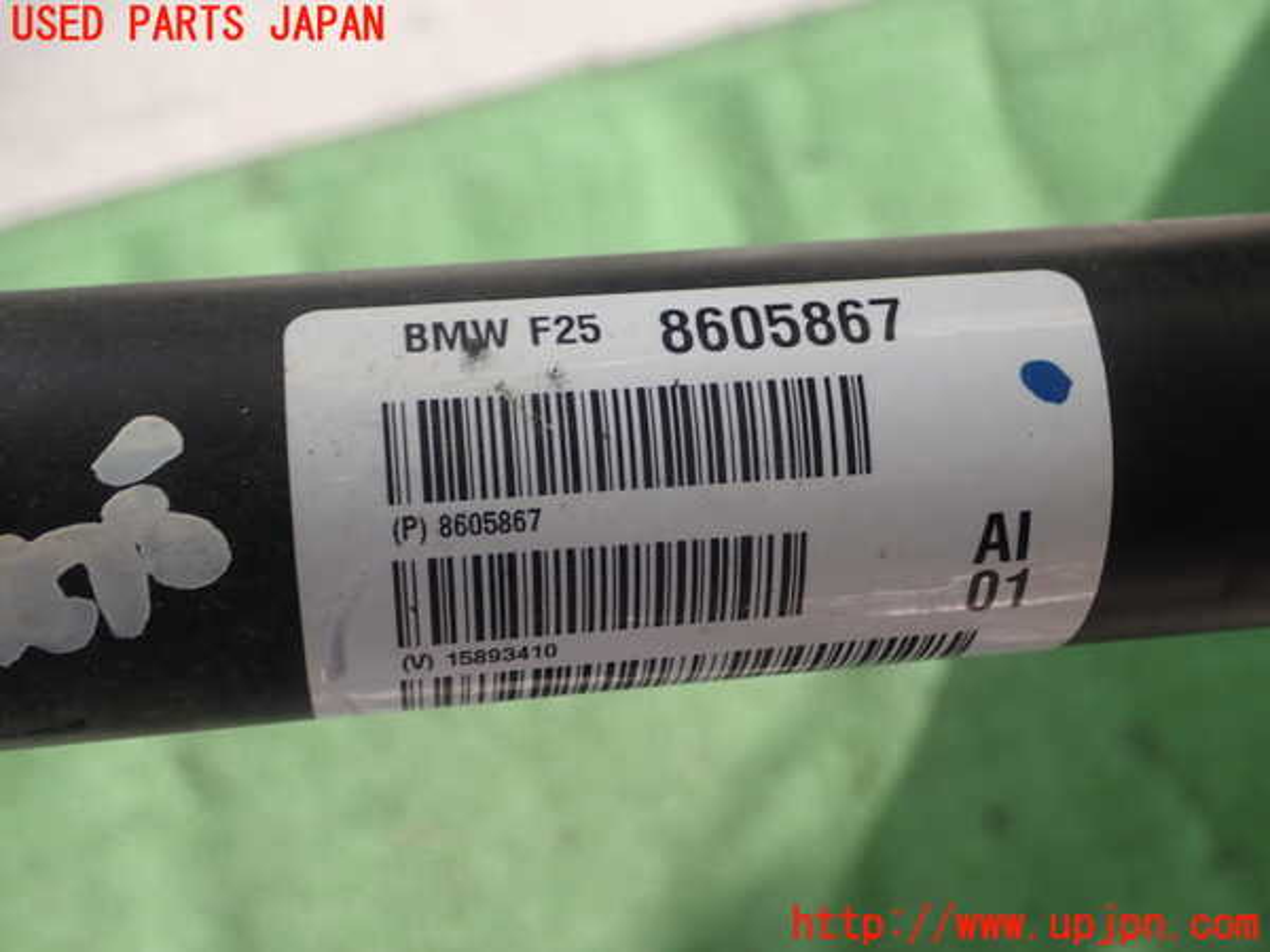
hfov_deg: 41.2
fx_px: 1688
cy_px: 476
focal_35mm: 46
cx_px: 635
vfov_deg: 31.5
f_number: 3.1
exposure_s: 1/100
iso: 160
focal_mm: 8.41
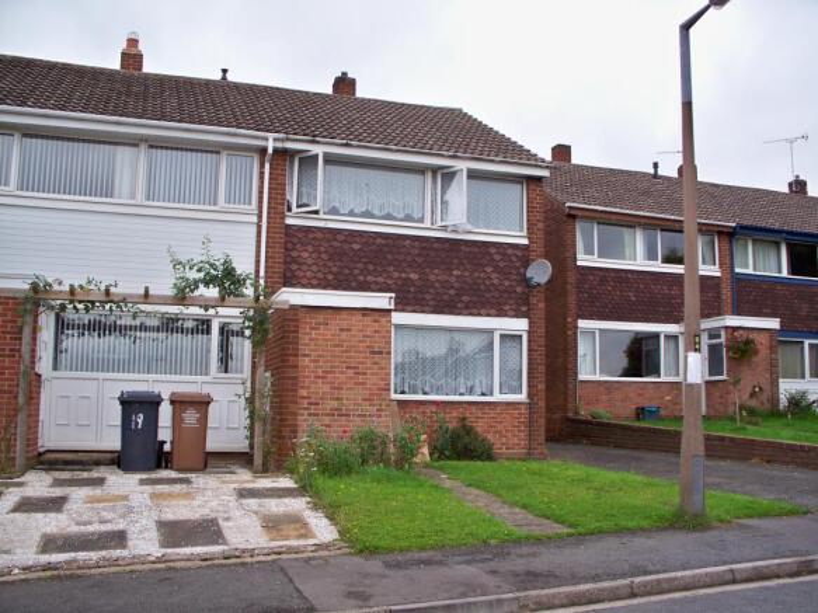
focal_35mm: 35
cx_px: 409
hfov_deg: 52.6
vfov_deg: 40.7
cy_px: 306
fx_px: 827
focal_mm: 7.54
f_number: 2.8
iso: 100
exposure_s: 1/320
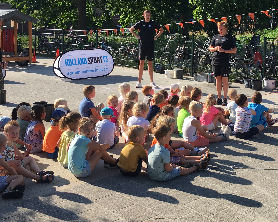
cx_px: 158
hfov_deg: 36.6
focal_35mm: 51
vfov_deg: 29.2
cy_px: 55
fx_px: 420
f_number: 2.2
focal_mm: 4.15
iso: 25
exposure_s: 1/855
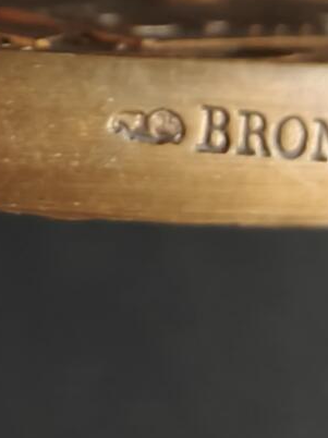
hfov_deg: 14.2
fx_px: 1303
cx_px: 284
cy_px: 272
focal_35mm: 103
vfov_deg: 19.1
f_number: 2
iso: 320
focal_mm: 2.32
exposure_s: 1/50
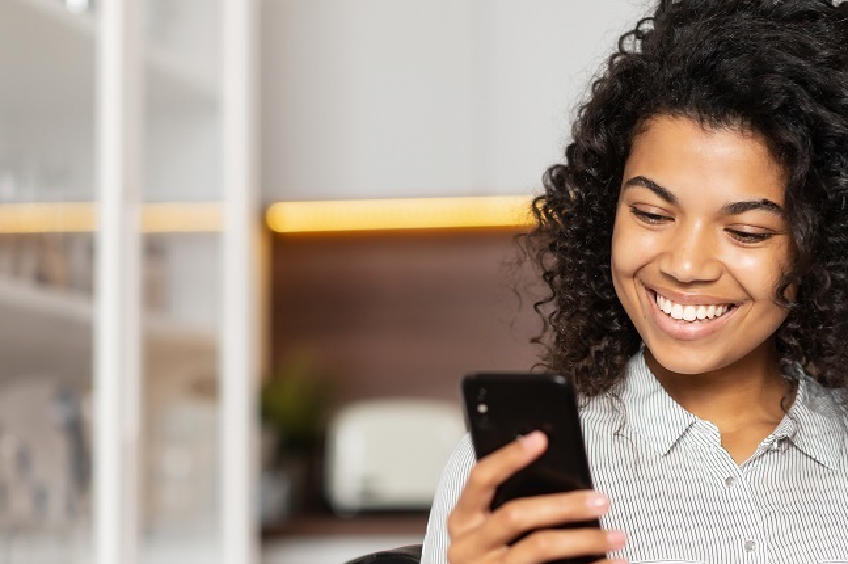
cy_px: 355
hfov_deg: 16.1
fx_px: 2988
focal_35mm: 127
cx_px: 540
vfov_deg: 10.8
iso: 360
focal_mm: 85
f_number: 2.5
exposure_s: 1/200
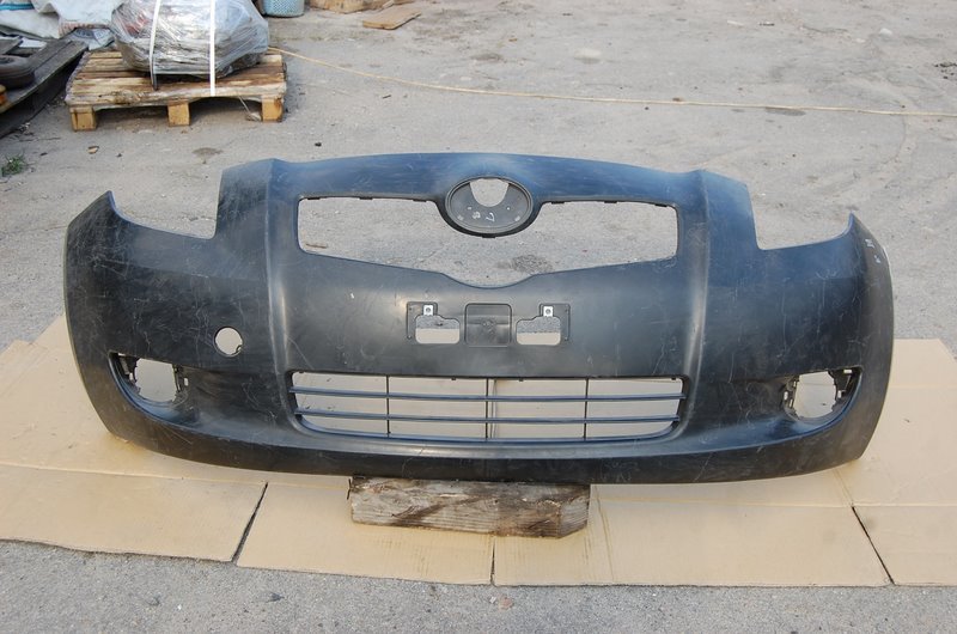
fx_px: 1035
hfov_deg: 49.6
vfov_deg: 34.1
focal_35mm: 39
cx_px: 478
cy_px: 317
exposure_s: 1/160
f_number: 6.3
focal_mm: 26
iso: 200
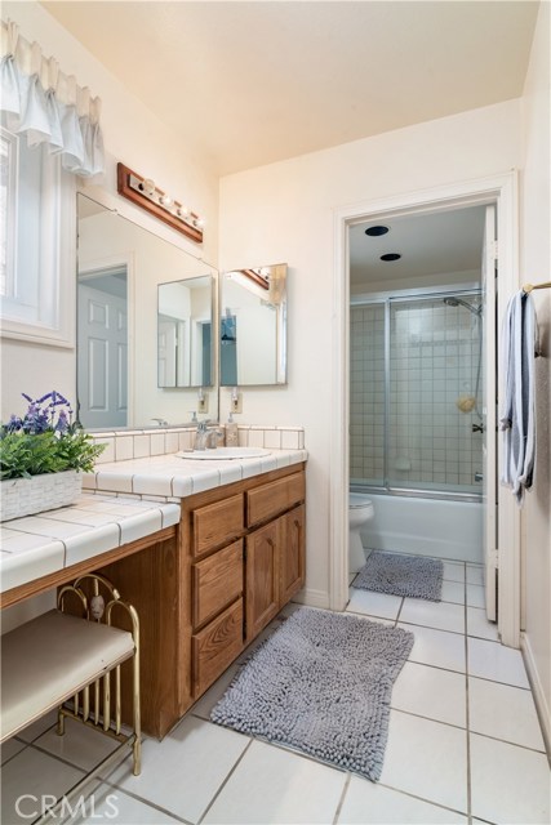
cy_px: 412
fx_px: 413
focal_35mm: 18
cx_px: 276
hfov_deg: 67.4
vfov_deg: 90.0
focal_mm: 18
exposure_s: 1/80
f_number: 10
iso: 200
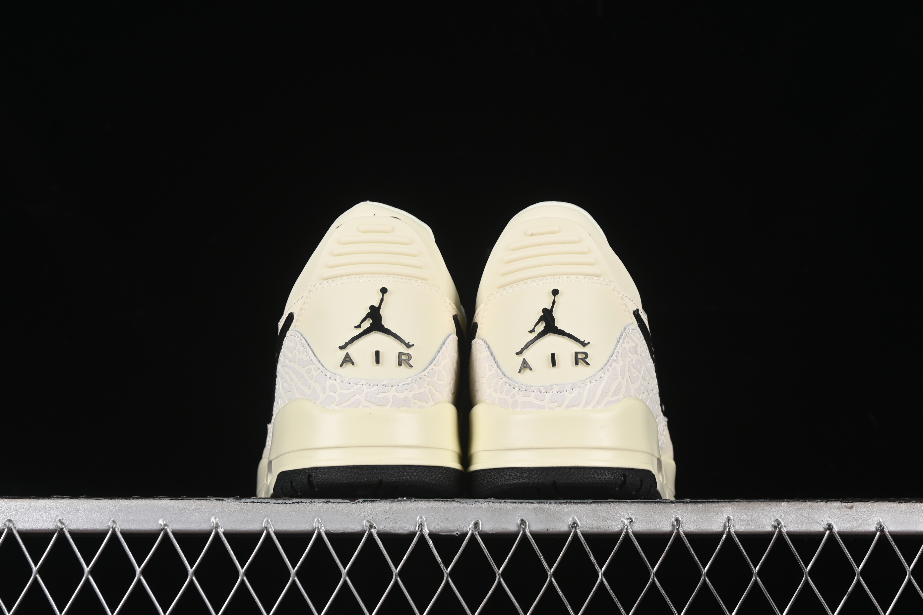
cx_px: 462
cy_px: 308
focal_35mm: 75
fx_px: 1923
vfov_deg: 18.2
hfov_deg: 27.0
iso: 160
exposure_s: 1/80
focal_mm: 50
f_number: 8
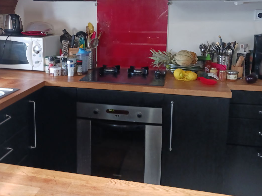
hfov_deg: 45.5
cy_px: 62
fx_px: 310
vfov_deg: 34.7
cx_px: 101
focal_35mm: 41
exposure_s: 1/33.3
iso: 200
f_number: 1.8
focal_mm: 4
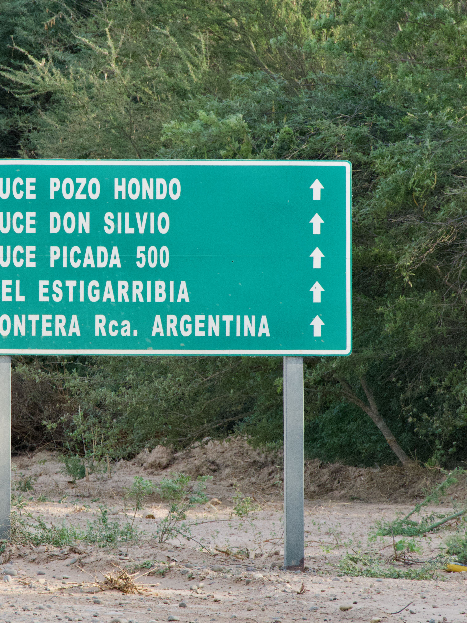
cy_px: 311
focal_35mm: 578
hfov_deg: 2.6
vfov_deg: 3.4
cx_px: 145
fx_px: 10397
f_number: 22
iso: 6400
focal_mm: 400
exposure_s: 1/400
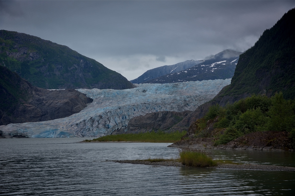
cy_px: 98
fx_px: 615
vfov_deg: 18.2
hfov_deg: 27.0
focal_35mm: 75
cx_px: 148
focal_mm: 75
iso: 100
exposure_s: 1/320
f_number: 9
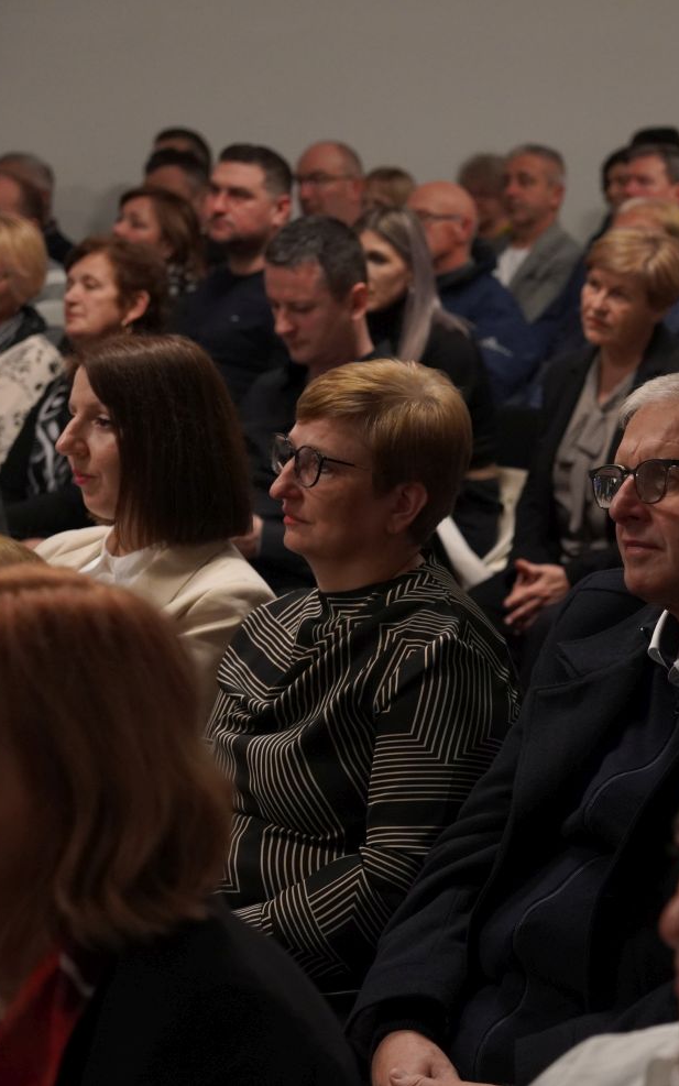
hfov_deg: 11.3
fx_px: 3404
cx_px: 573
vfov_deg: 18.1
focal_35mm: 115
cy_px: 542
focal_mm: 50
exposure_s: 1/160
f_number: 3.5
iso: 1600
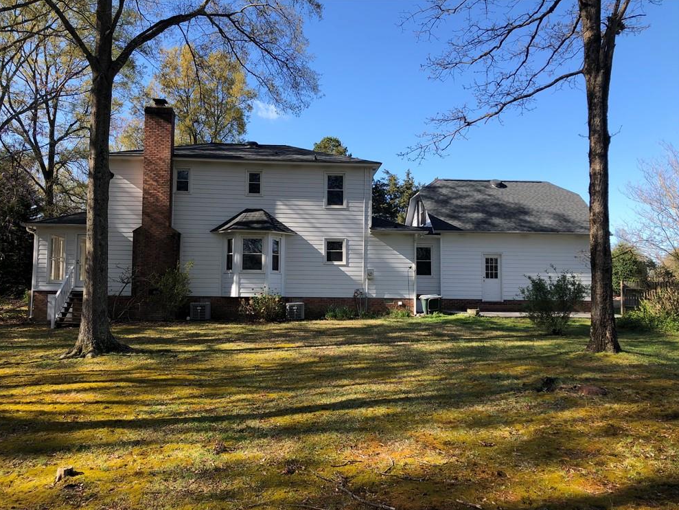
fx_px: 569
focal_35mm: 29
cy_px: 262
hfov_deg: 61.6
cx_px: 332
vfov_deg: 48.2
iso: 20
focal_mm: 3.99
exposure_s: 1/684
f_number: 1.8
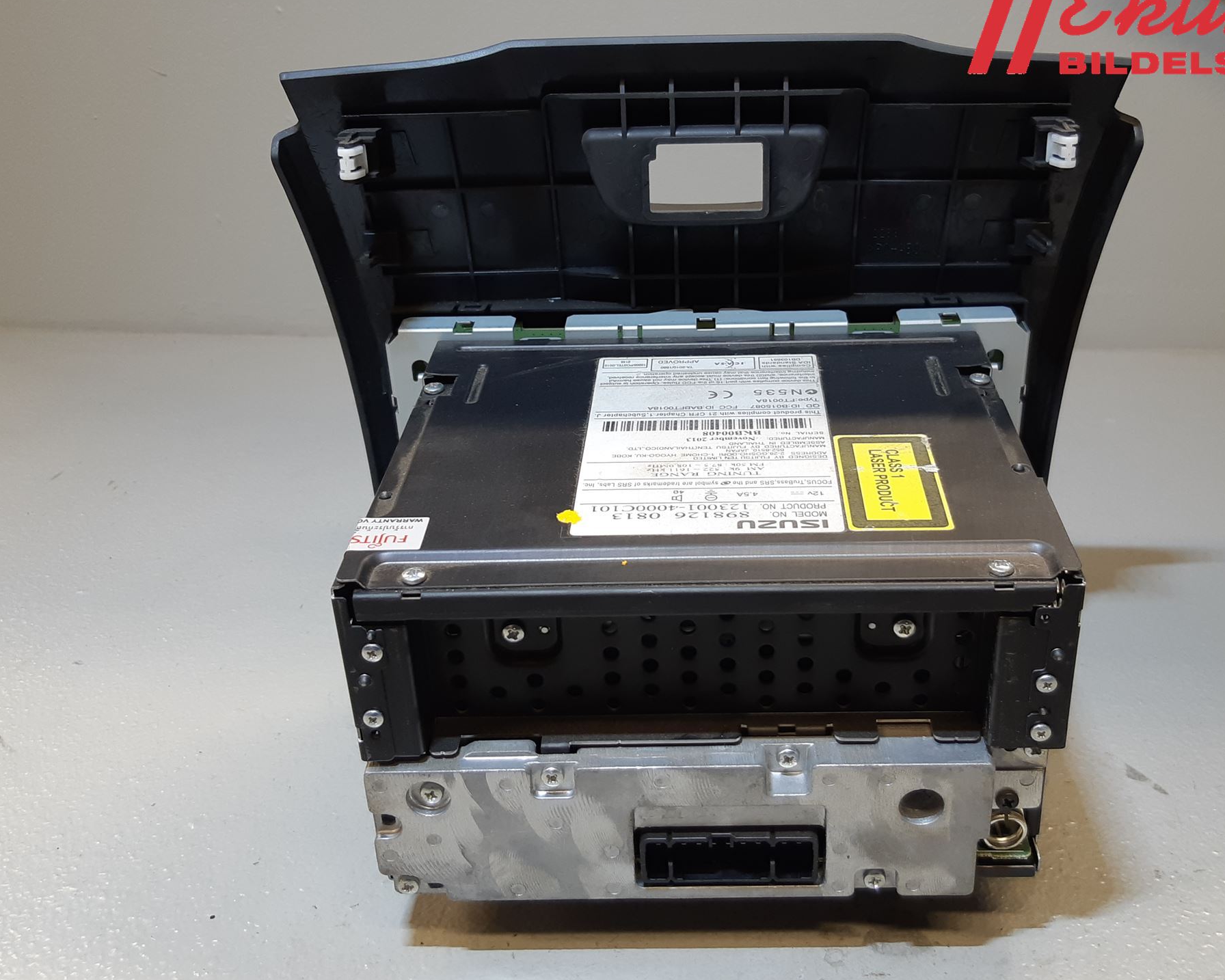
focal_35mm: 29
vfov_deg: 50.0
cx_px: 687
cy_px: 483
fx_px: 1052
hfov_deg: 60.3
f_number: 1.7
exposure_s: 1/50
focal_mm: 3.93
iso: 64
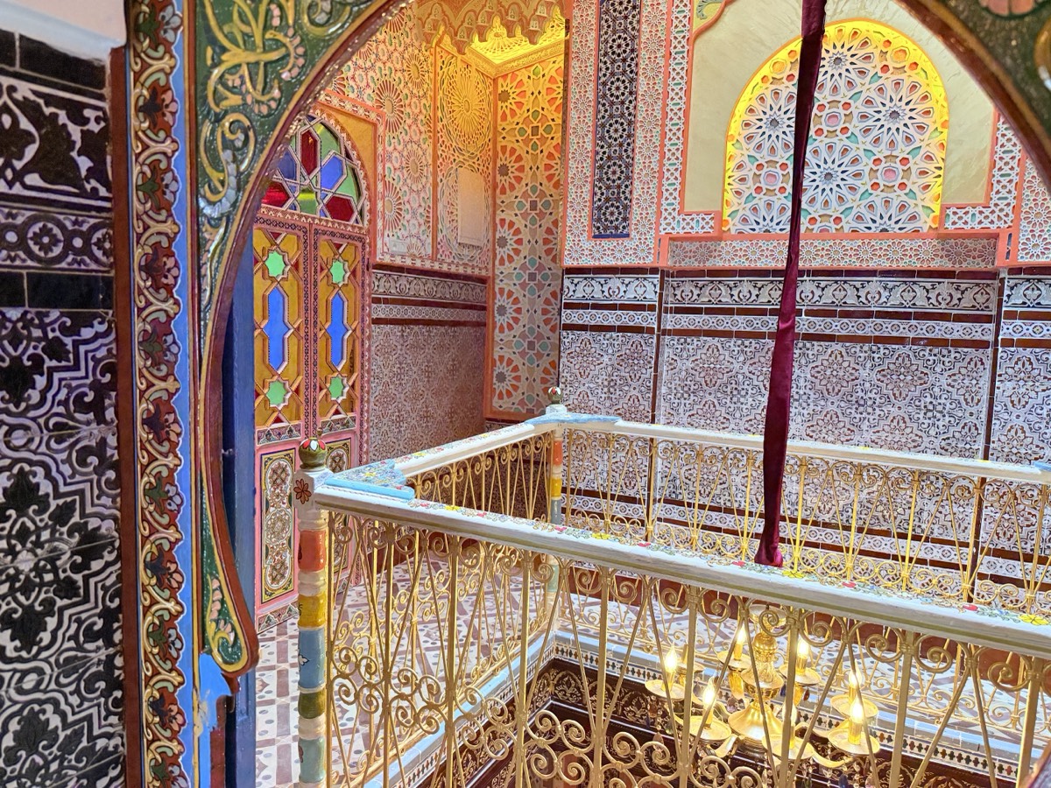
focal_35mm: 24
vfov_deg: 56.8
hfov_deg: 71.6
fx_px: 729
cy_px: 394
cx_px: 526
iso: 320
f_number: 1.78
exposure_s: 1/100
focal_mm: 6.76
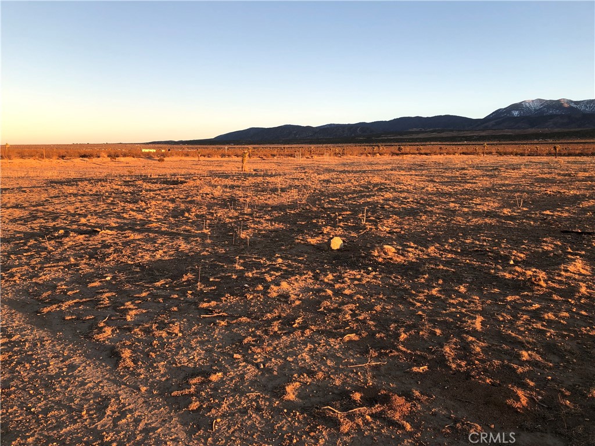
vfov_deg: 49.7
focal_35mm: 28
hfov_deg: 63.4
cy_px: 223
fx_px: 481
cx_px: 298
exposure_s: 1/284
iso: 20
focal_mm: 3.99
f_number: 1.8
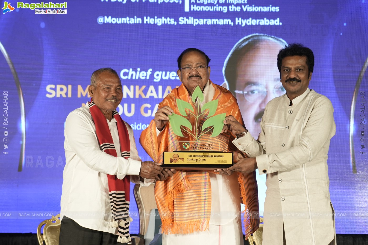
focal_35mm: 88
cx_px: 184
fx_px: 900
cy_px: 122
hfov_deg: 23.1
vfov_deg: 15.5
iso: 800
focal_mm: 59
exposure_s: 1/250
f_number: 4
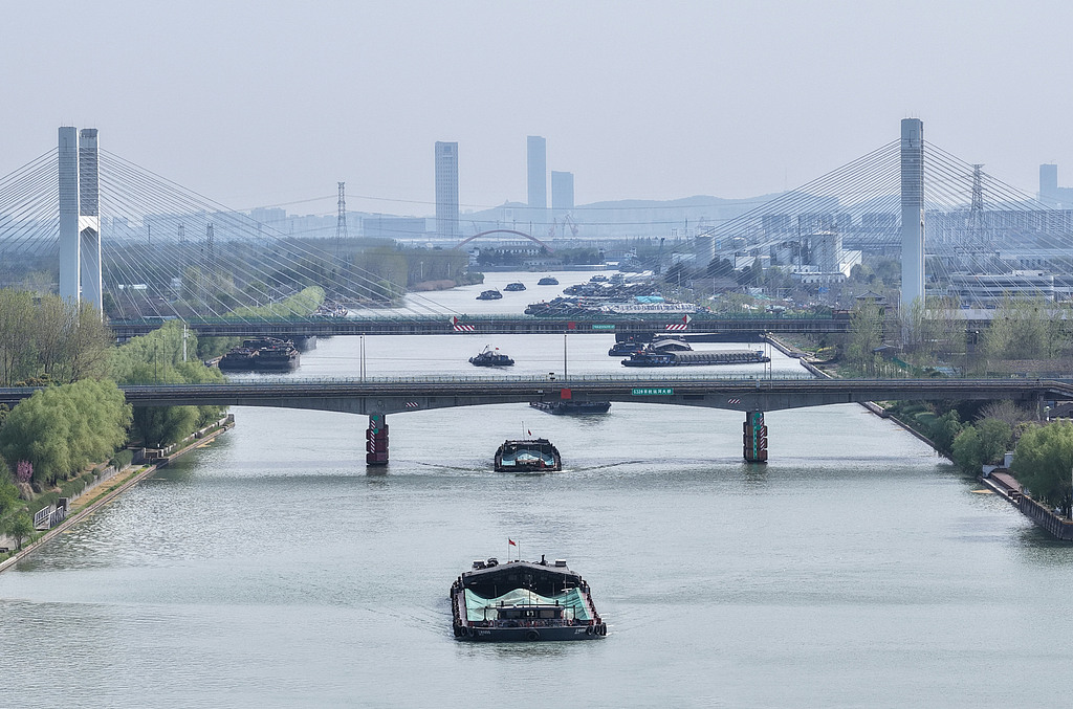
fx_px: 4994
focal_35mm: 168
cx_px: 536
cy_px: 354
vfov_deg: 8.1
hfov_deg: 12.3
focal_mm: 40
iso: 100
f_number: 2.8
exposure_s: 1/800
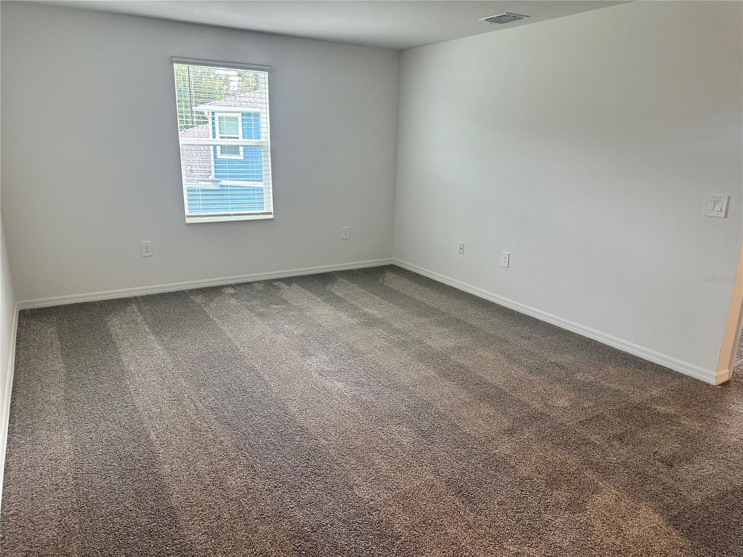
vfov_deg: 56.8
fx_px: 515
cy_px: 278
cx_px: 372
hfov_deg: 71.6
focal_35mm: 24
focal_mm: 6.86
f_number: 1.78
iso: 160
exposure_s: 1/120
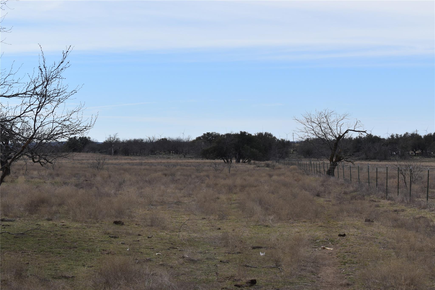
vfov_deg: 16.6
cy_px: 145
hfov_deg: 24.6
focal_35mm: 82
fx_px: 997
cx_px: 218
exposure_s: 1/320
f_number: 9
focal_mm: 55
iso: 100
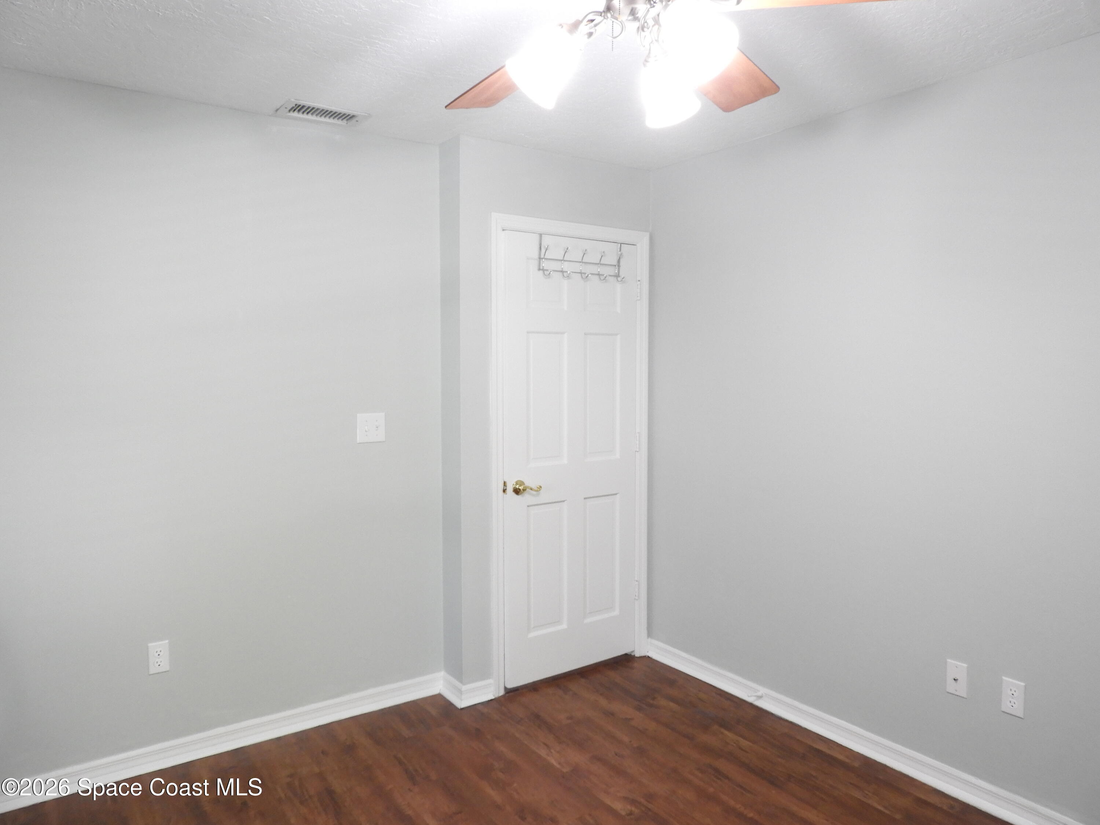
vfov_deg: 56.8
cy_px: 412
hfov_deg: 71.6
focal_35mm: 24
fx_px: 763
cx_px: 550
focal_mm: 4.3
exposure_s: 1/20
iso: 400
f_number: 3.3
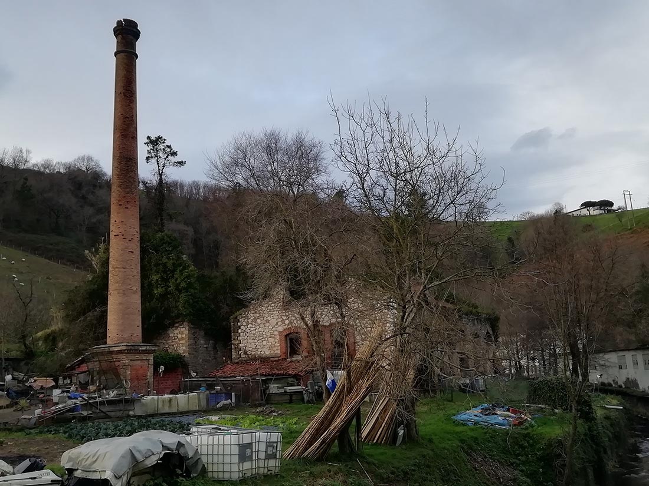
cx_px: 324
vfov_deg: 40.7
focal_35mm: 35
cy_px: 243
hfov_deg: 52.6
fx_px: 656
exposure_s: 1/234
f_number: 2.2
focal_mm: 3.21
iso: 50
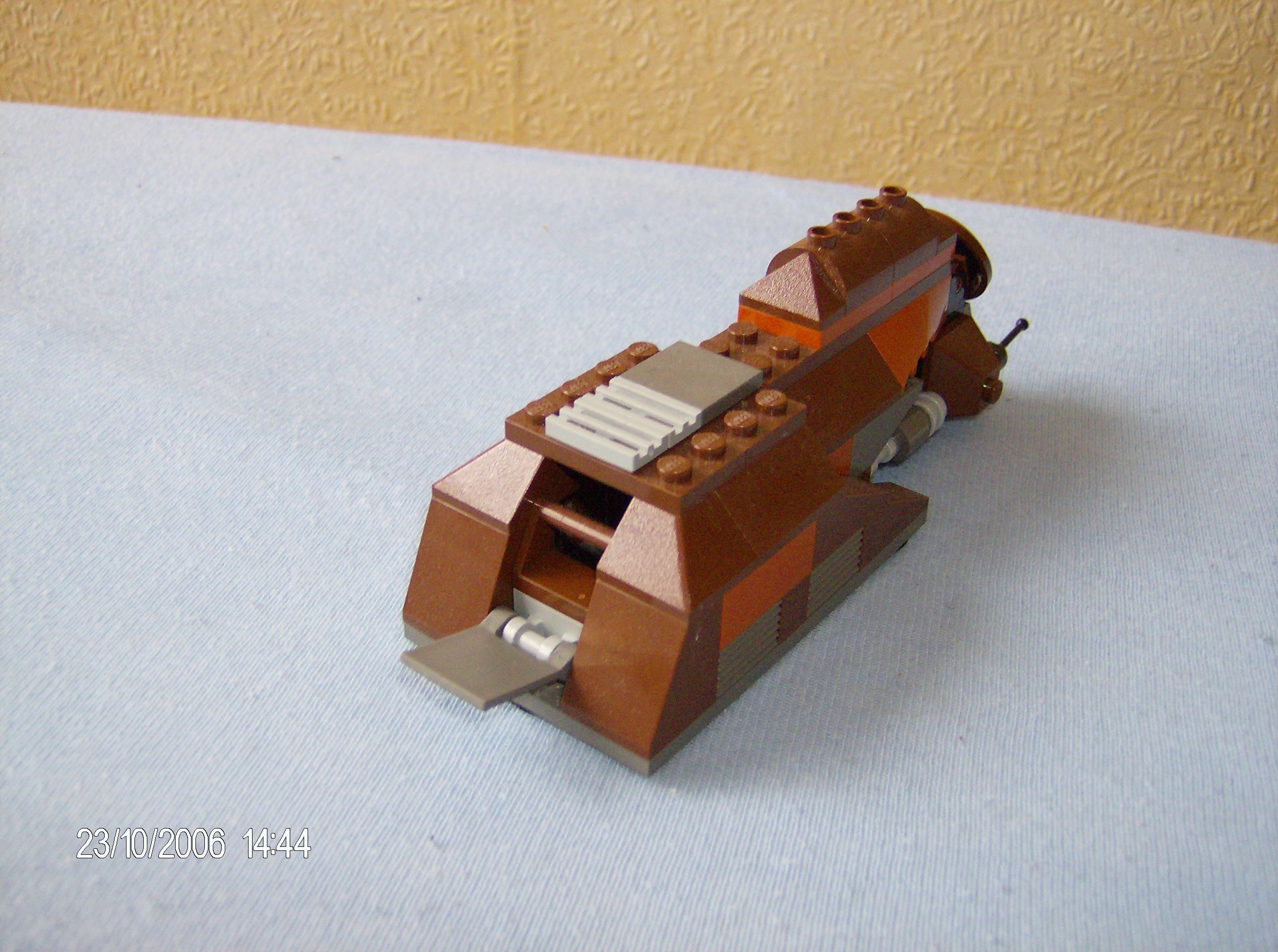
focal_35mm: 36
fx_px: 1326
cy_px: 476
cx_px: 639
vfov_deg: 39.5
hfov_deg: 51.5
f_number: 2.8
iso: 200
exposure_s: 1/60
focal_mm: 6
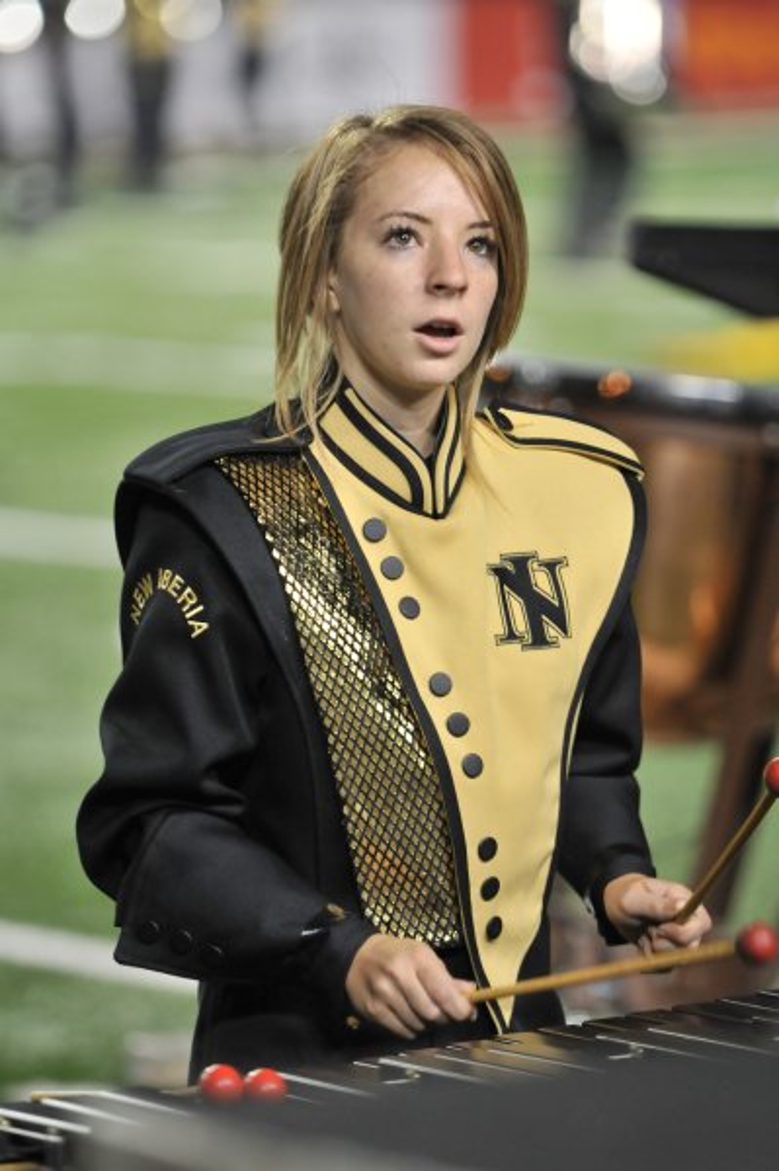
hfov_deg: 5.7
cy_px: 586
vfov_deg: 8.6
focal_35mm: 240
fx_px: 7803
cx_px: 390
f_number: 2.8
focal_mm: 160
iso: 800
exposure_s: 1/160
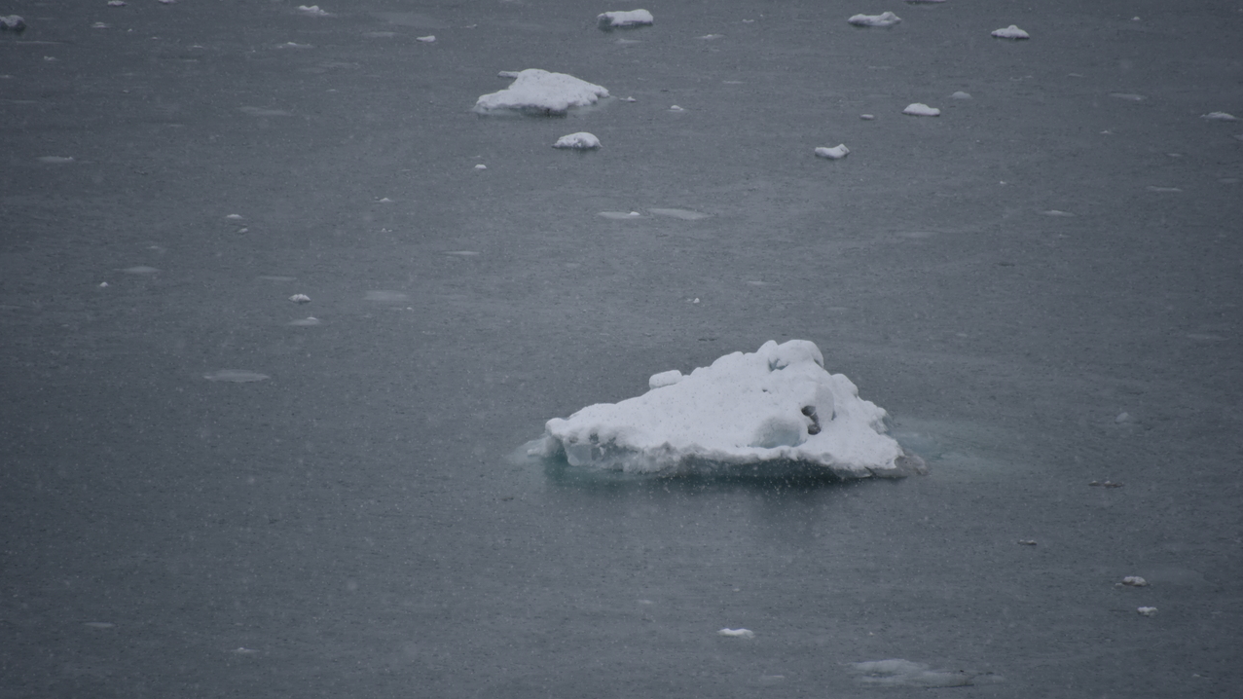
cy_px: 389
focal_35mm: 315
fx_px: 10381
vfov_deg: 3.9
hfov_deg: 6.9
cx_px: 621
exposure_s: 1/640
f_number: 5.6
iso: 320
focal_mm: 300
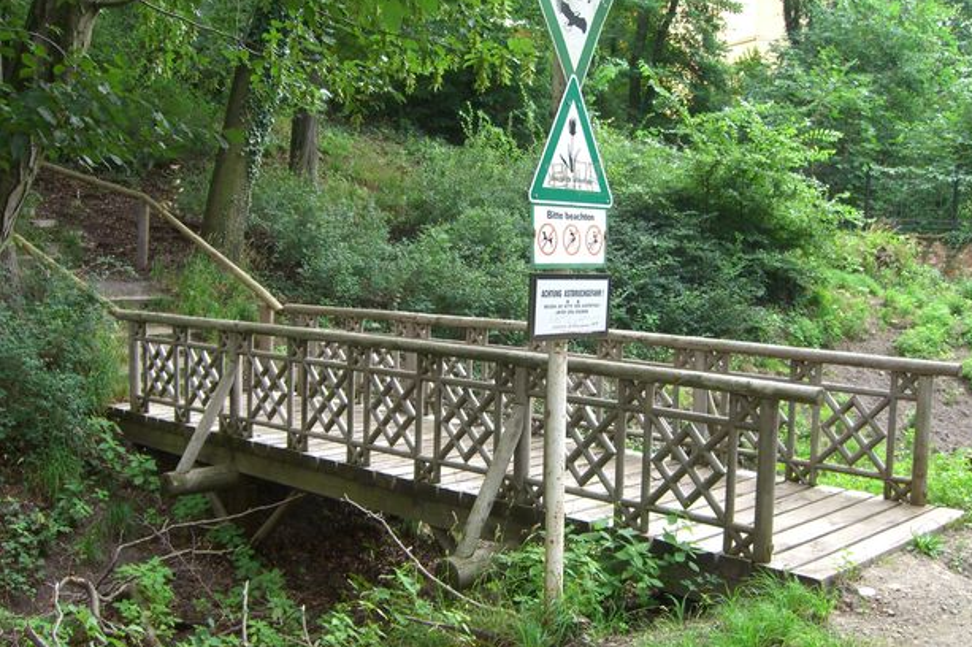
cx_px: 490
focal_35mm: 40
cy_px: 359
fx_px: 1079
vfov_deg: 33.3
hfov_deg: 48.5
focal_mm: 7.9
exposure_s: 1/100
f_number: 2.8
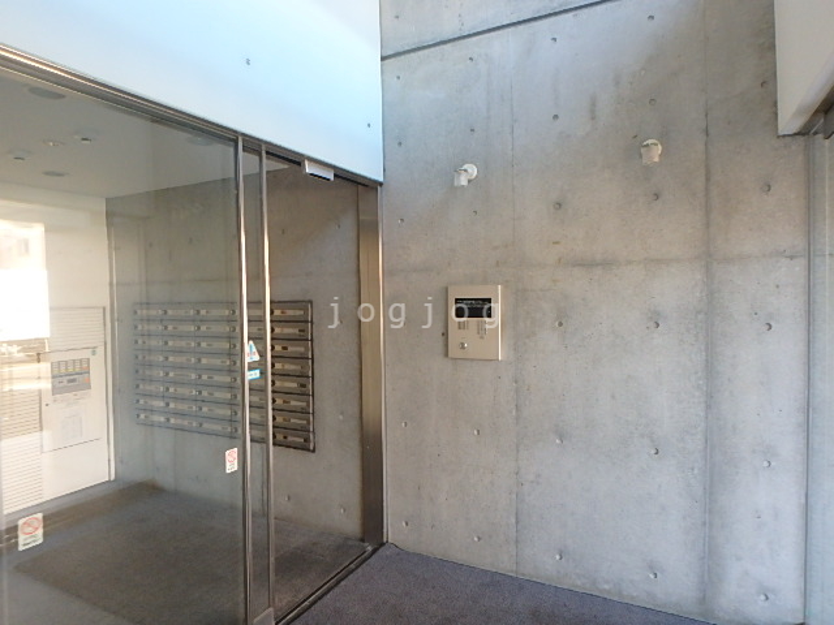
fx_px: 506
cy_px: 312
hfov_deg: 79.0
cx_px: 417
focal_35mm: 21
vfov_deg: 63.4
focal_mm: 3.7
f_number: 3.5
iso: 320
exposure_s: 1/30
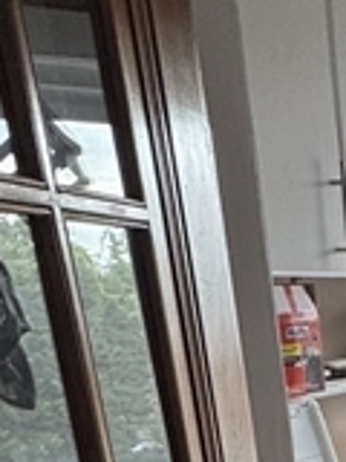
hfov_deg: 18.2
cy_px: 589
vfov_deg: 25.3
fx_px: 893
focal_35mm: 67
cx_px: 591
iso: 100
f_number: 2.2
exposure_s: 1/120
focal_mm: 2.22
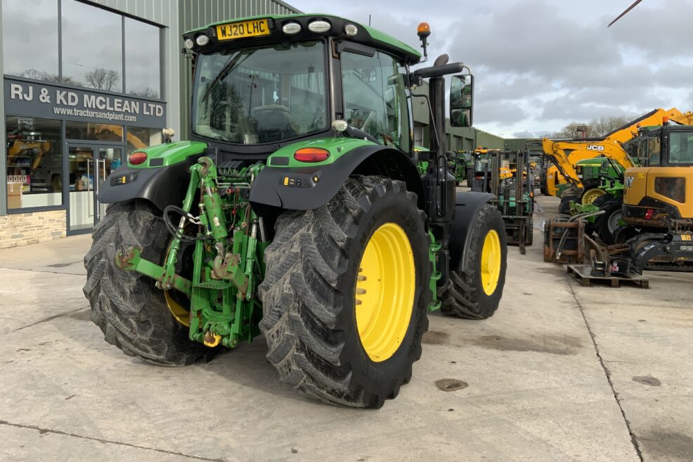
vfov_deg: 42.2
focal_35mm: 31
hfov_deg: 60.3
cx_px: 348
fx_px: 597
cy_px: 196
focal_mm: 3
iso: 16
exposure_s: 1/709
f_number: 1.8
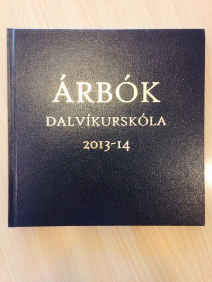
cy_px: 141
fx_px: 269
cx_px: 106
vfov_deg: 55.4
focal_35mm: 33
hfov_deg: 42.9
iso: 100
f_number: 2.4
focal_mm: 4.12
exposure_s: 1/20
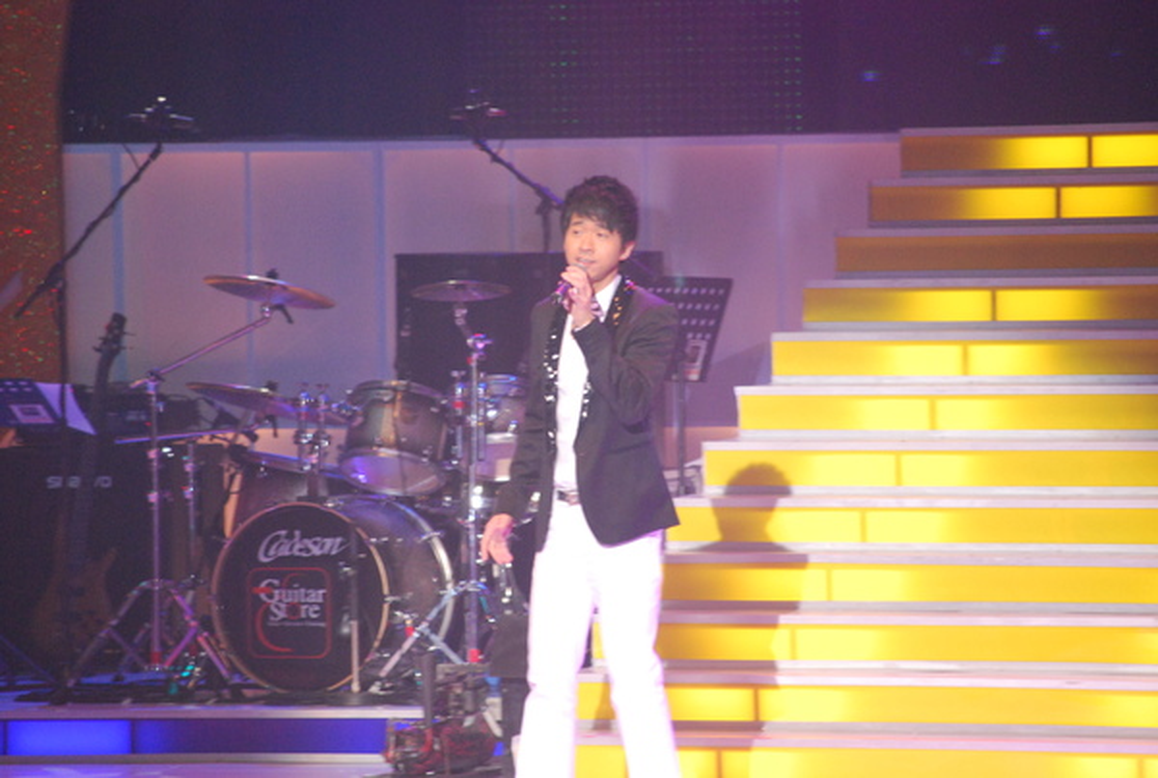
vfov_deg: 4.6
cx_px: 579
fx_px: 9672
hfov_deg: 6.9
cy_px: 389
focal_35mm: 300
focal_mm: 200
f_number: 5.6
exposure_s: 1/60
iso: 1400
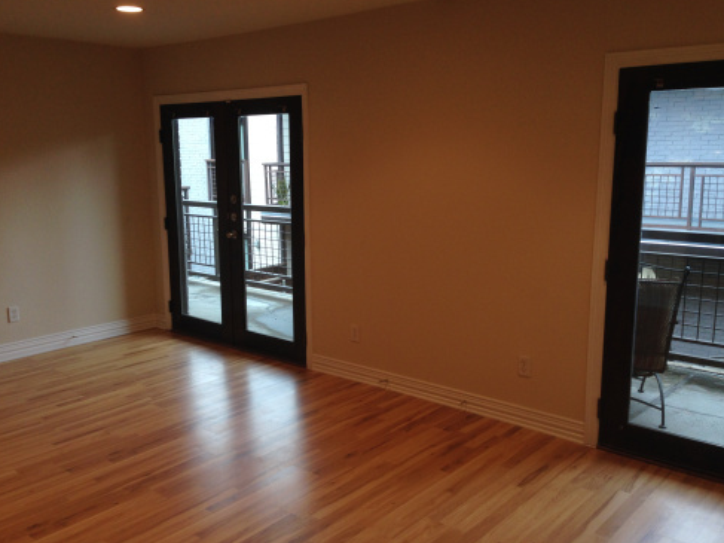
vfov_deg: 40.7
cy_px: 277
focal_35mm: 35
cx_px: 351
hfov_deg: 52.6
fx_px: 732
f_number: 2.4
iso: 64
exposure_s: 1/40
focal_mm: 4.12
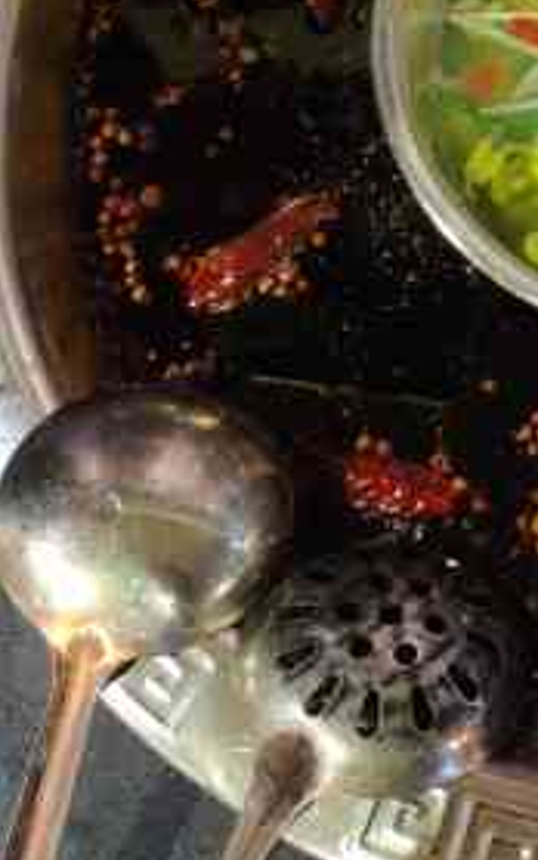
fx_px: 1312
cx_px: 683
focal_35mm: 56
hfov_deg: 21.2
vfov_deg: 34.5
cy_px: 104
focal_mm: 4.22
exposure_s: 1/25
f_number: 1.8
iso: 1044
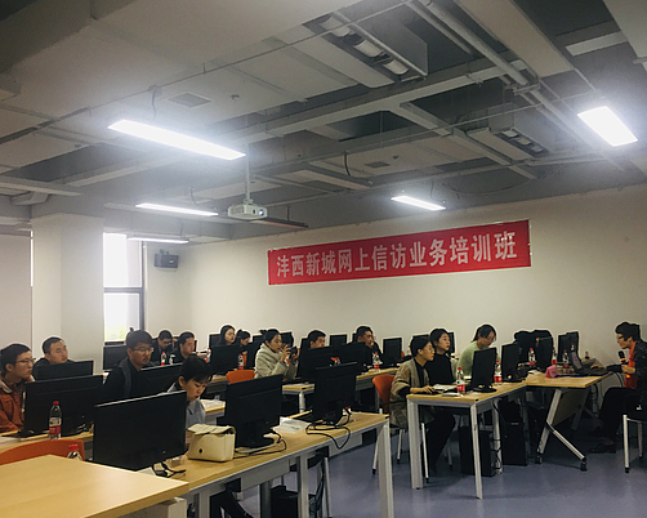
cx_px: 324
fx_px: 594
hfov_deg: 57.2
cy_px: 261
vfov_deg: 47.1
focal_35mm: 31
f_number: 2.2
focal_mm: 4.15
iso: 80
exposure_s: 1/33
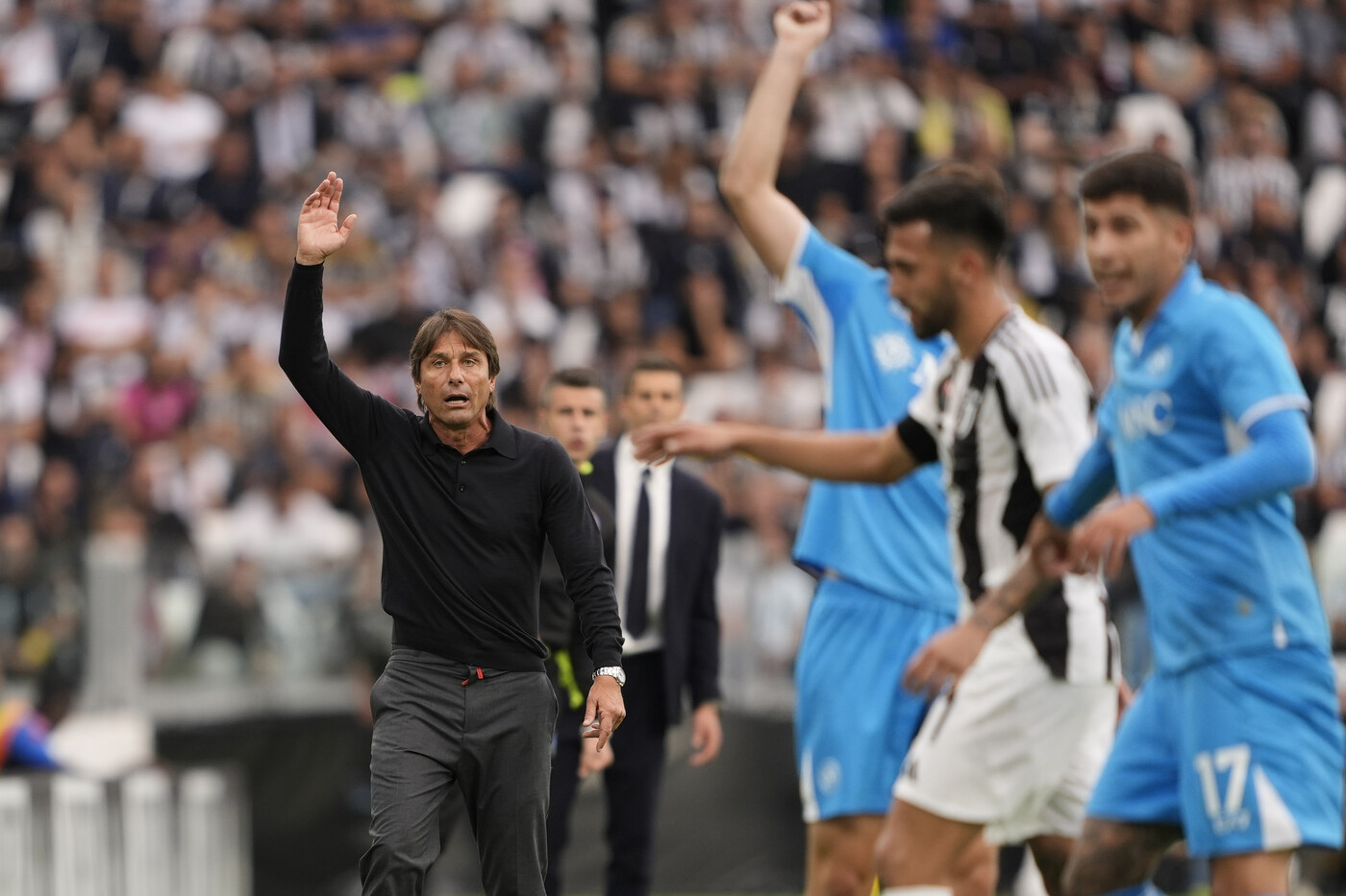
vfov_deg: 3.4
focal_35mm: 400
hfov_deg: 5.2
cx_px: 673
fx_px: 14953
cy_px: 448
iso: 800
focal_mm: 400
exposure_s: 1/1000
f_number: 2.8
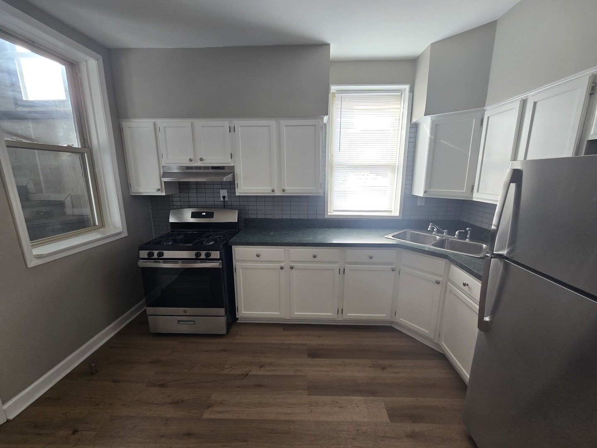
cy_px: 224
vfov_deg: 89.9
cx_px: 298
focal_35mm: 13
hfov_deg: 106.2
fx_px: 224
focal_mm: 2.2
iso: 100
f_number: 2.2
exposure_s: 1/60
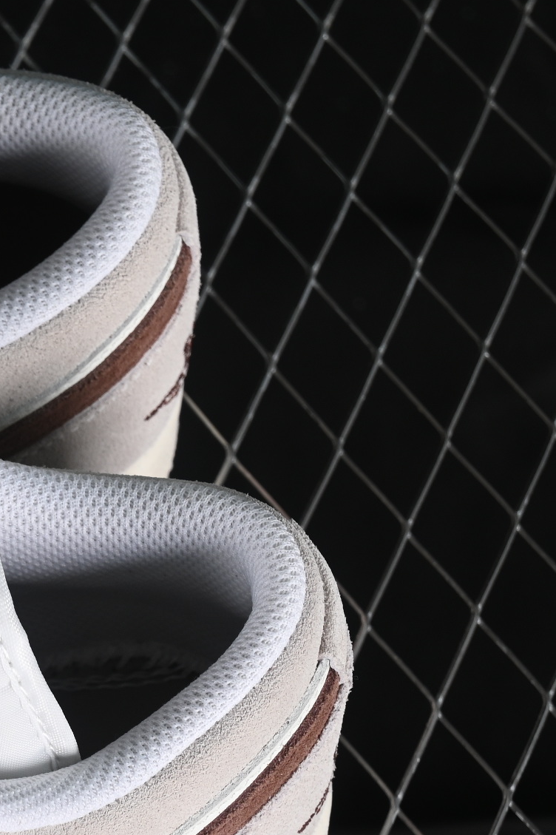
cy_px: 640
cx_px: -431
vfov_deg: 11.1
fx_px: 4288
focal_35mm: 185
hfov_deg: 7.2
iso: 160
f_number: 7.1
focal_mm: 50
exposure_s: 1/60
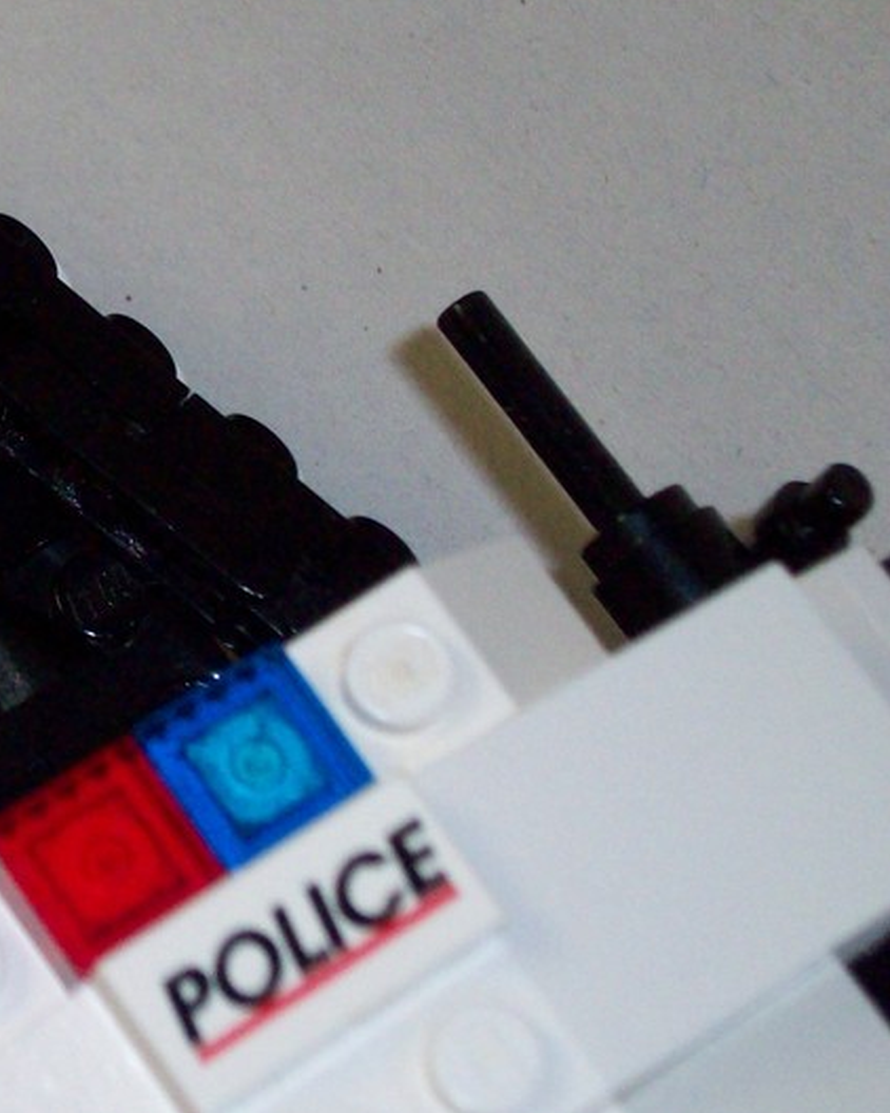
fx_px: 4678
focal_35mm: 142
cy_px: 436
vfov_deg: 13.6
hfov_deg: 10.7
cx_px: -171
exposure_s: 1/90.6
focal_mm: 10.7
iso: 160
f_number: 3.8
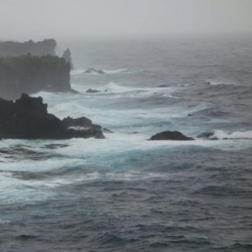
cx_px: 7
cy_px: 121
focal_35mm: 167
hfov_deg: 10.4
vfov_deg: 10.5
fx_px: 1375
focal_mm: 37.1
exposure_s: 1/100
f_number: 4.9
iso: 250
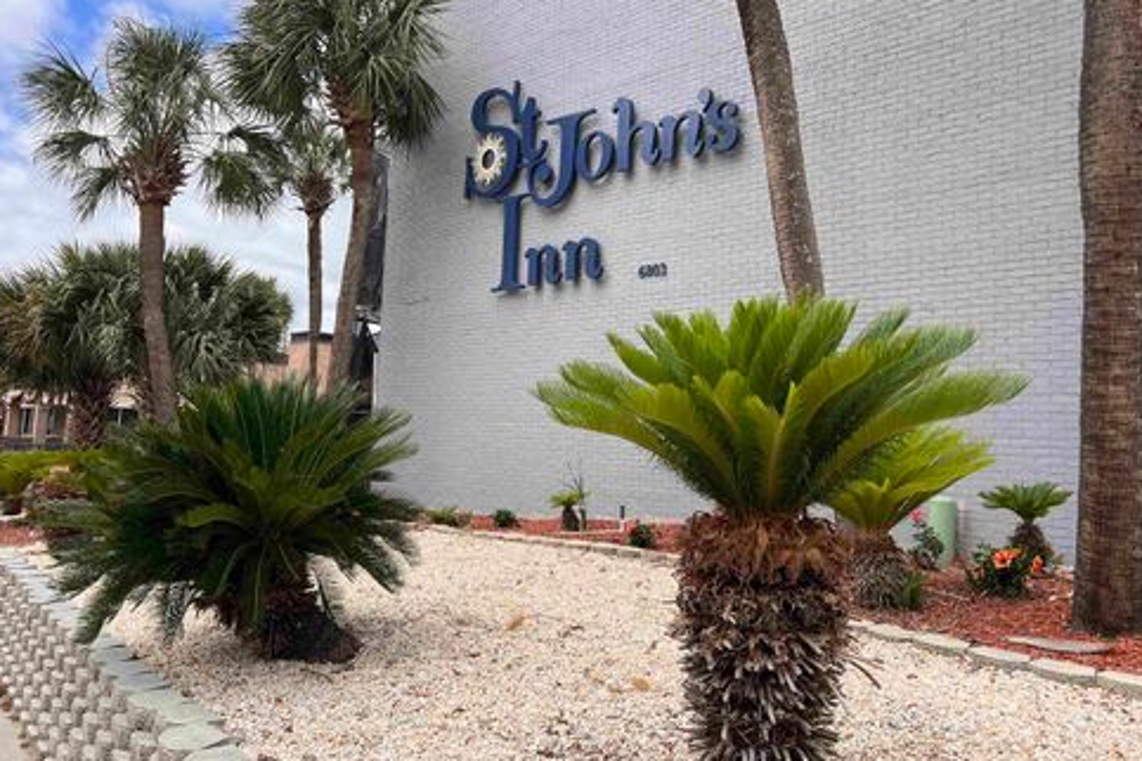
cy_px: 346
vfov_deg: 46.3
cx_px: 565
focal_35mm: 28
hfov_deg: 65.5
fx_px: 888
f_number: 1.5
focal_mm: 5.7
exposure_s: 1/2513
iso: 50
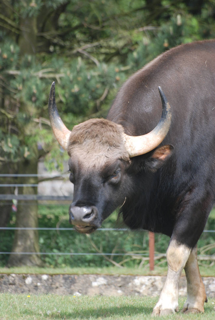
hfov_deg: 3.1
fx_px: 4020
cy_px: 160
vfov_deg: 4.6
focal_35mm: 450
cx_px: 108
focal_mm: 300
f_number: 5.6
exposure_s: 1/500
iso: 360
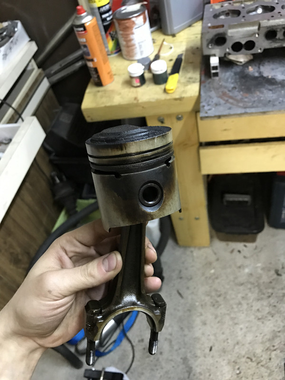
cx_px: 142
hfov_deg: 49.7
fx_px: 307
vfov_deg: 63.4
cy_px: 190
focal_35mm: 28
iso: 100
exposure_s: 1/13
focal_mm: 3.99
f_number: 1.8
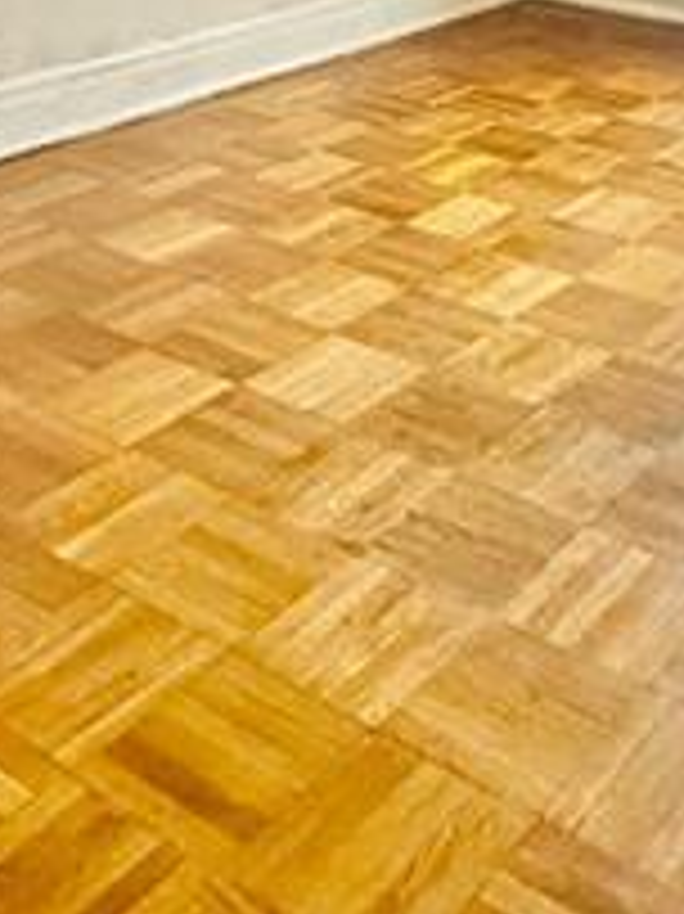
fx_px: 1398
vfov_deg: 29.9
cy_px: -234
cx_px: 616
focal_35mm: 53
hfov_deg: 26.6
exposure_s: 1/120
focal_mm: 2.22
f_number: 2.2
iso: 500
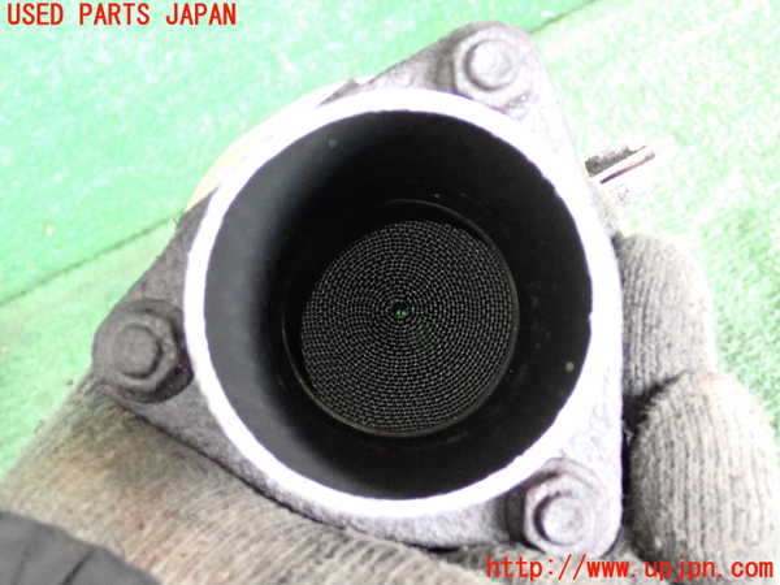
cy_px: 292
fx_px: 1217
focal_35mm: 54
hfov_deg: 35.5
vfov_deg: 27.0
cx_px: 390
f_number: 3.3
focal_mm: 9.65
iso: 2500
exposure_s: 1/125
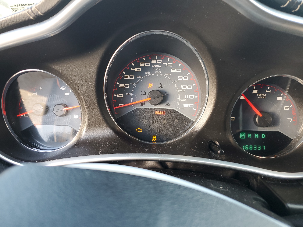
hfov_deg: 67.3
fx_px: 228
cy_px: 114
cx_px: 152
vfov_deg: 53.1
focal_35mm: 26
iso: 58
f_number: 1.5
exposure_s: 1/60.2
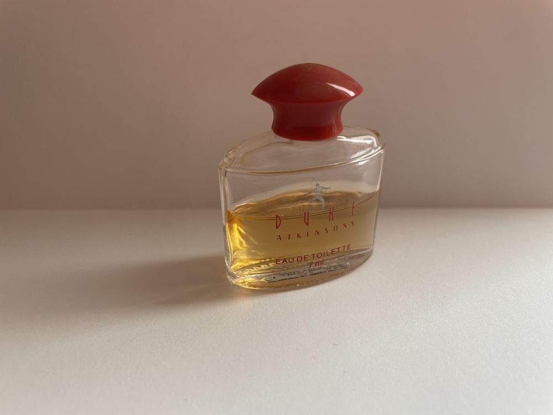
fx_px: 415
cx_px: 276
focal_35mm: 26
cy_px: 208
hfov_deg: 67.3
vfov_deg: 53.1
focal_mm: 4.2
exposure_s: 1/121
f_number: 1.6
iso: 50
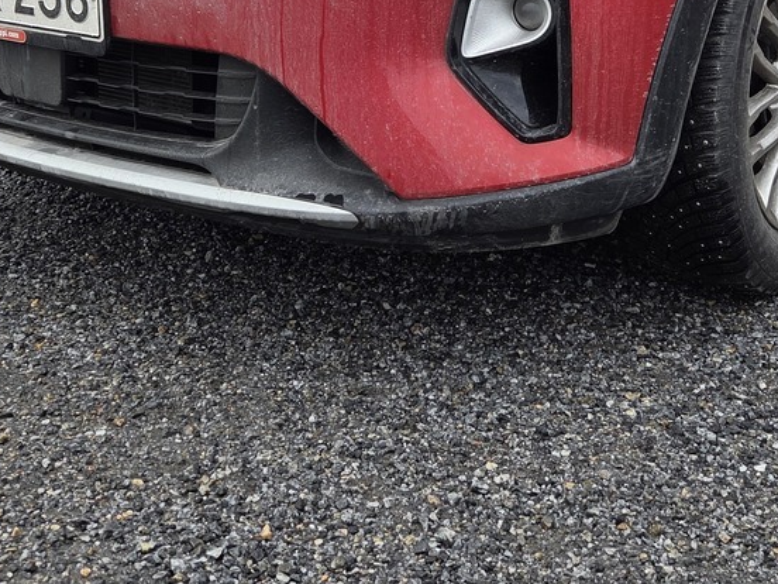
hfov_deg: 32.1
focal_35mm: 60
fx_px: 1349
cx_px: 475
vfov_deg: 22.9
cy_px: -68
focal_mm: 5.4
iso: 80
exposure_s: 1/859
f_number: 1.8
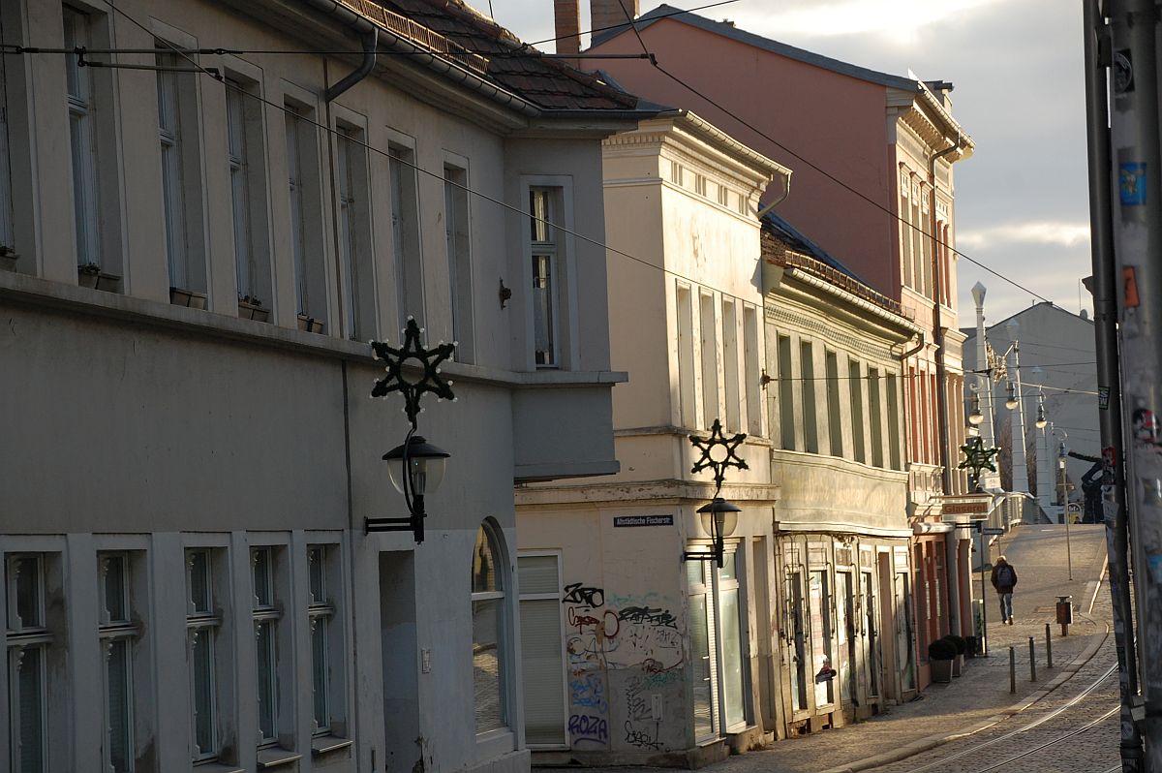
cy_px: 386
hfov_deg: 17.5
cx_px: 581
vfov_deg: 11.7
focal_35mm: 117
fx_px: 3773
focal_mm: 78
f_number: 5.6
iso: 320
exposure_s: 1/500
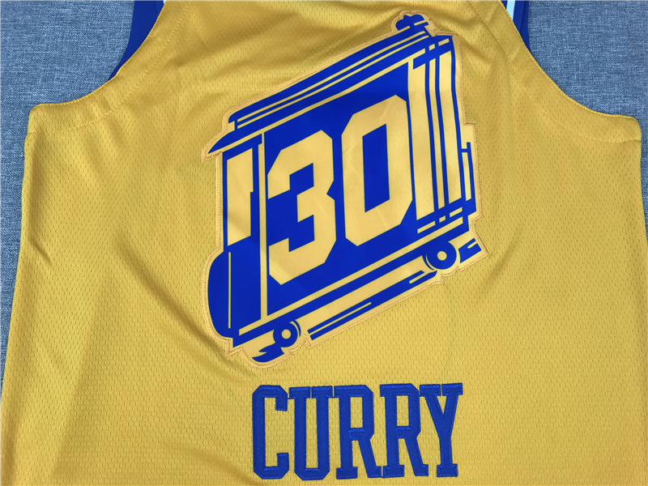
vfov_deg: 49.7
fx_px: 524
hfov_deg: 63.4
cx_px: 324
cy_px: 243
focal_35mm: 28
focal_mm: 3.99
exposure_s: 1/100
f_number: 1.8
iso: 40
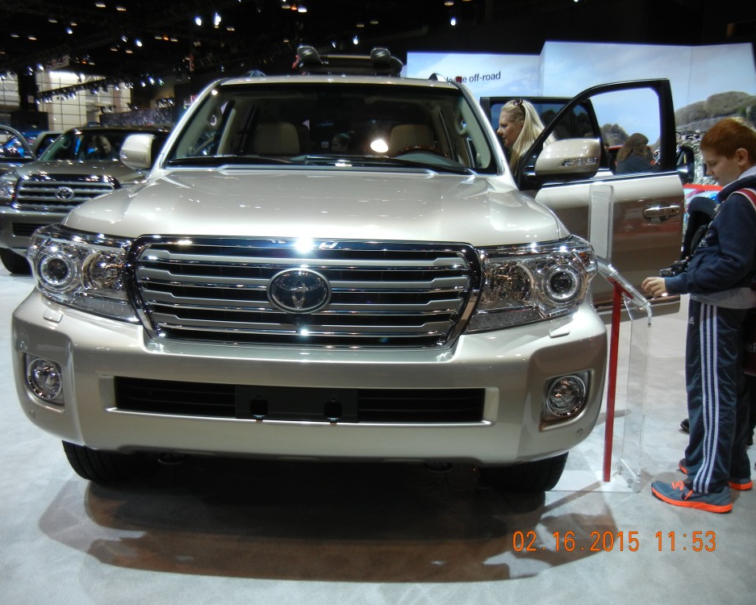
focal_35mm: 32
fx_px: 716
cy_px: 296
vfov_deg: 45.8
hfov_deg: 55.6
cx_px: 353
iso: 160
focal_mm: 5.4
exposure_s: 1/77.8
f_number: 3.5
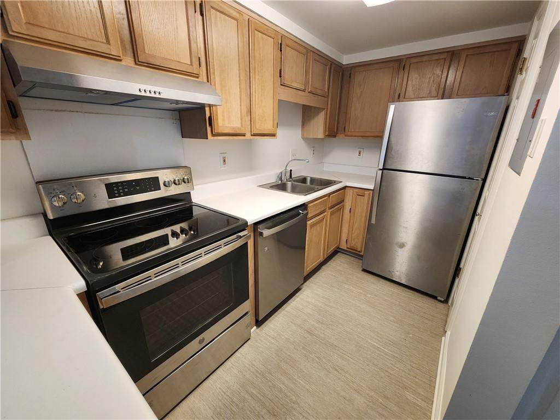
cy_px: 210
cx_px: 280
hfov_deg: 106.2
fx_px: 210
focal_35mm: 13
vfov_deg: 89.9
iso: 320
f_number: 2.2
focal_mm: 2.2
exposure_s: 1/40
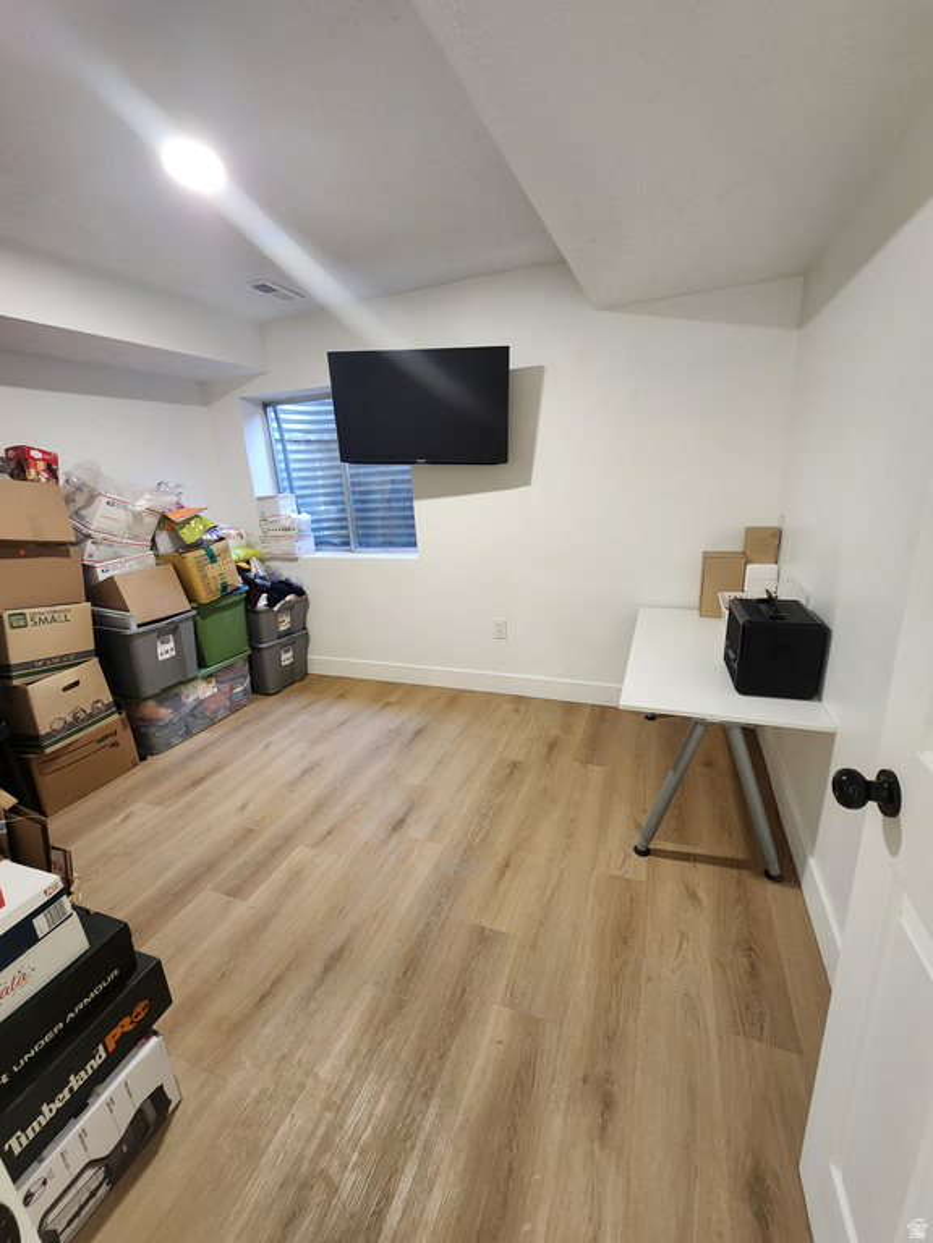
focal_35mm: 13
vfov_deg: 106.2
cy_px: 622
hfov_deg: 89.9
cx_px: 466
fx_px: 467
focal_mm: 2.2
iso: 320
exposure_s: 1/30
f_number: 2.2
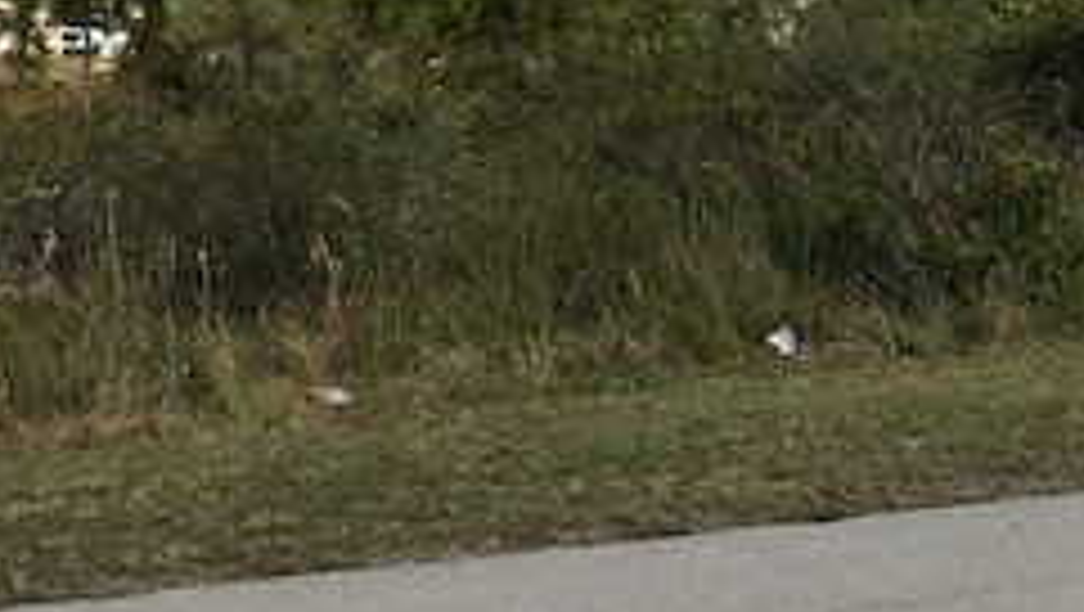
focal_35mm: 81
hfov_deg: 26.0
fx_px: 2330
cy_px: -198
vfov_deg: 14.3
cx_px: 738
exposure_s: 1/3300
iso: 20
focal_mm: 3.99
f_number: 1.8
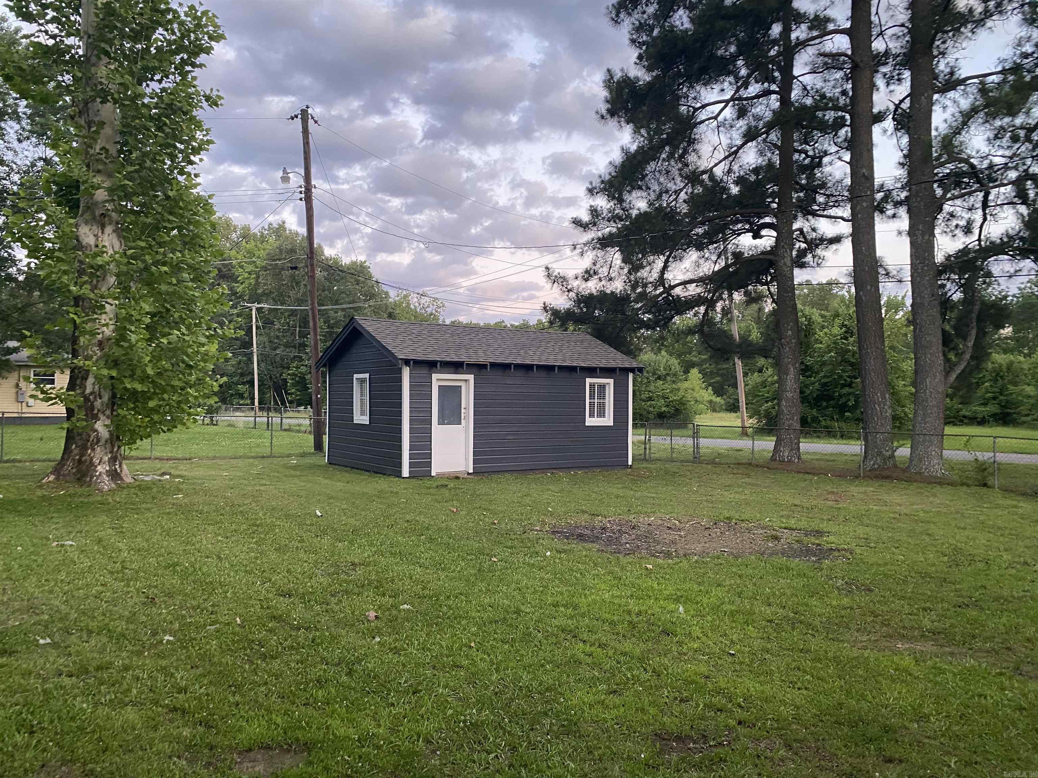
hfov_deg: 67.3
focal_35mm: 26
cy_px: 389
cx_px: 519
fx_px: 780
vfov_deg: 53.1
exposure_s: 1/60
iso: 200
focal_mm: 4.25
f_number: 1.8
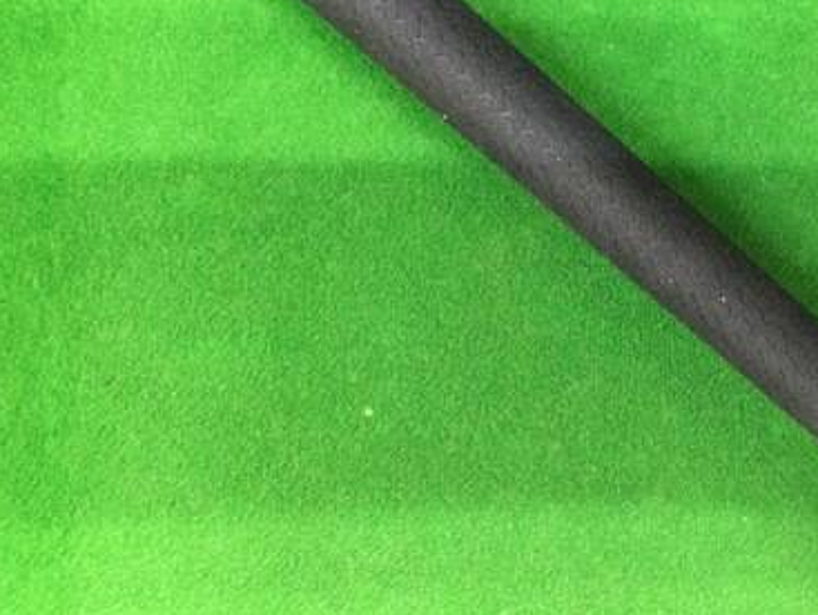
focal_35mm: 54
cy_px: 267
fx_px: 1277
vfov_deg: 27.1
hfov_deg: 34.7
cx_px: 622
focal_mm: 3.3
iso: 200
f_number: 2.4
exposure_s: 1/24
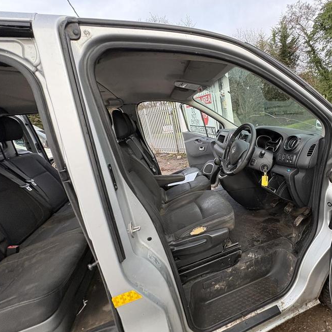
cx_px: 222
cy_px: 167
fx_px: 184
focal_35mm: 17
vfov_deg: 84.0
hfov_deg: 81.1
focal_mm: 2.22
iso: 200
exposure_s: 1/99
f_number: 2.2
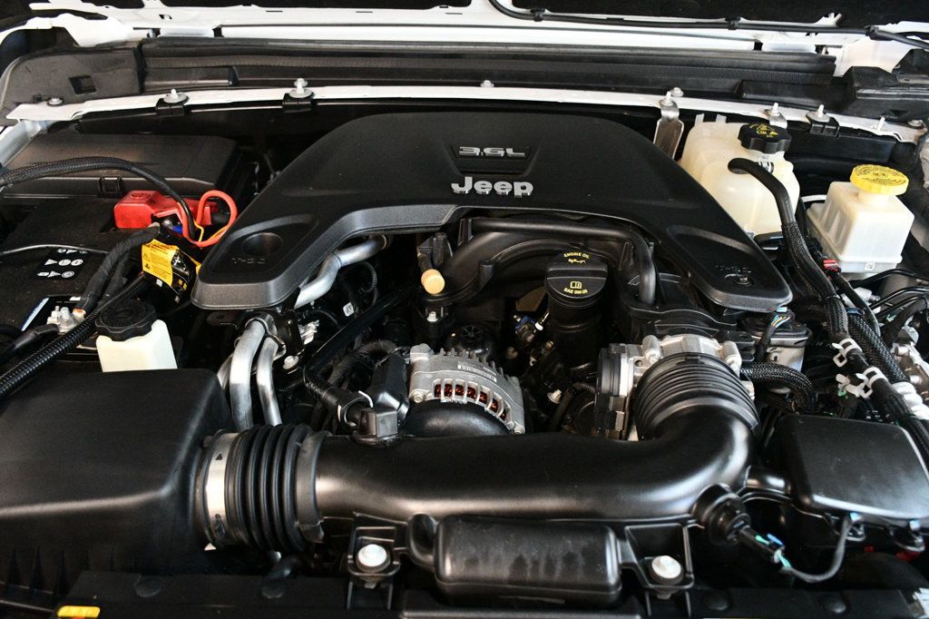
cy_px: 310
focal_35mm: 33
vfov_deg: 39.9
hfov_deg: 57.2
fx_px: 851
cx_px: 464
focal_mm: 22
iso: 4000
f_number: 3.5
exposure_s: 1/60
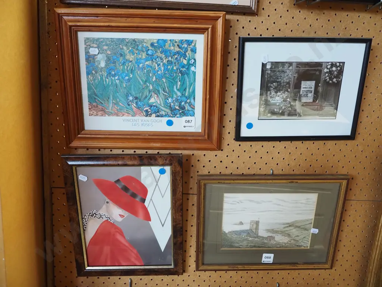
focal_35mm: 24
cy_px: 144
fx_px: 265
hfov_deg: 71.6
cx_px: 191
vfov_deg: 56.8
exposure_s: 1/60
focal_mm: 12
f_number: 5.6
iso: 2500
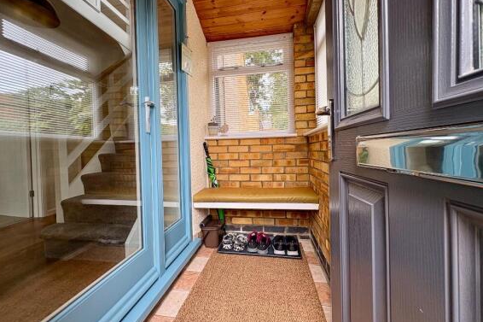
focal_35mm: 15
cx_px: 235
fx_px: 201
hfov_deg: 100.4
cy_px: 151
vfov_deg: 77.2
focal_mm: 2.22
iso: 80
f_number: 2.2
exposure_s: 1/110
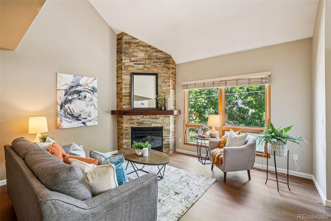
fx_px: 138
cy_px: 110
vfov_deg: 77.3
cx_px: 166
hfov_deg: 100.4
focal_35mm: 15
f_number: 8
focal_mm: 10
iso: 400
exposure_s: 1/15
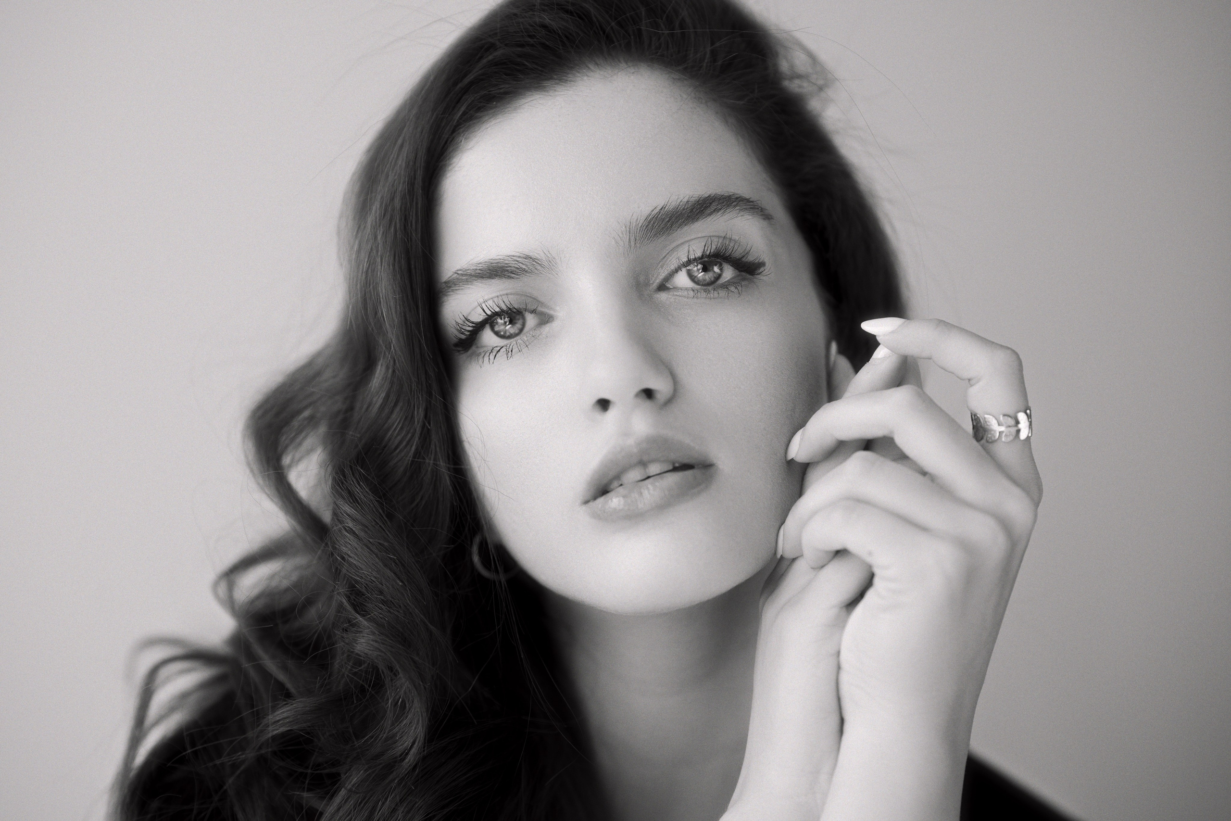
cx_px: 616
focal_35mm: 85
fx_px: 2906
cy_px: 410
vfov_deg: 16.1
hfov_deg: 23.9
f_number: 2.5
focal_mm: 85
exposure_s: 1/250
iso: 125
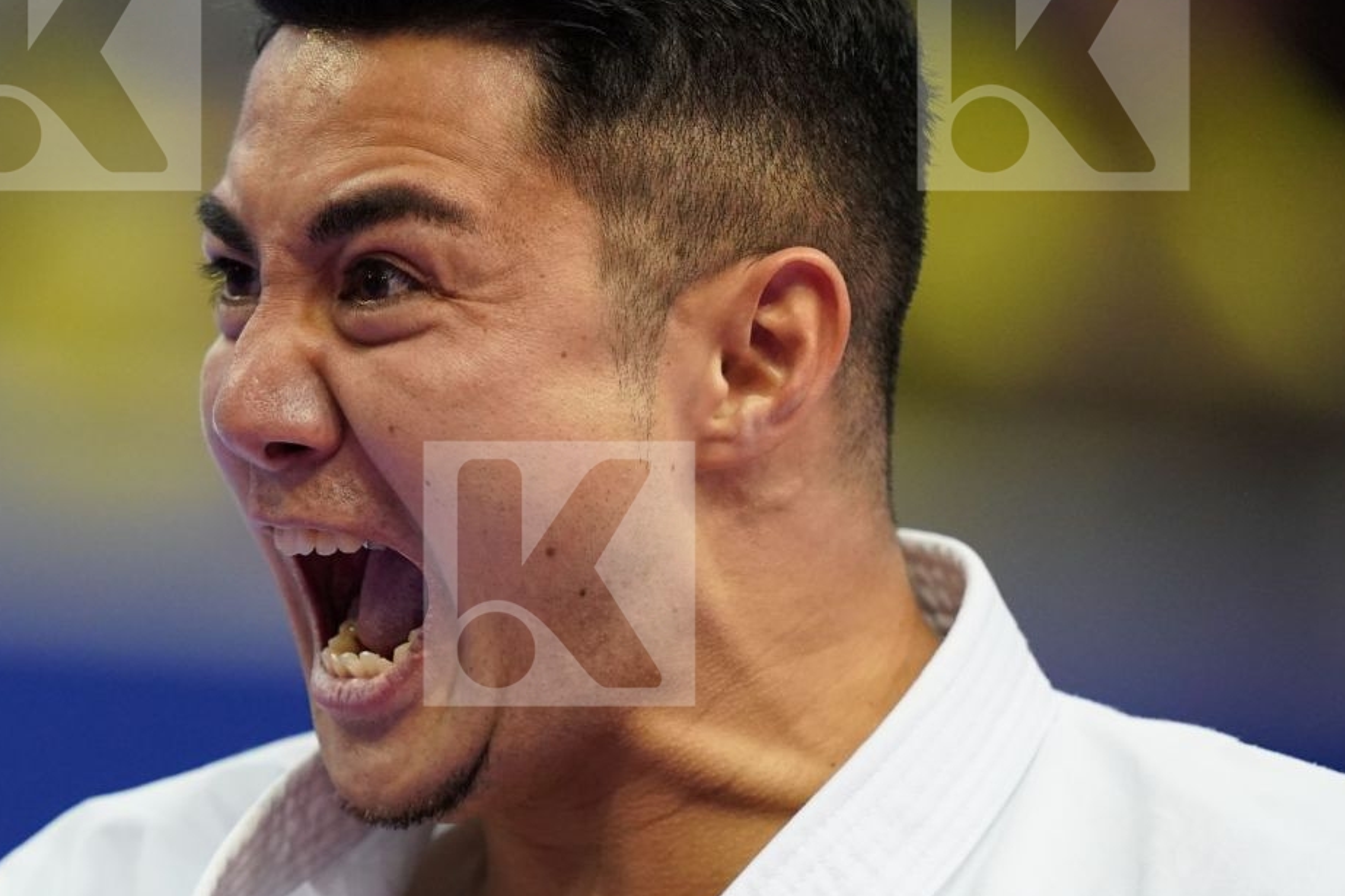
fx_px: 29135
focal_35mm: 780
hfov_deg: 2.6
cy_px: 574
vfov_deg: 1.8
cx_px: 66
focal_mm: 400
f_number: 2.8
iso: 3200
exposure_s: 1/500
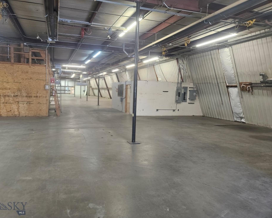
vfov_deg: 56.8
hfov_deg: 67.9
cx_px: 121
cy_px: 105
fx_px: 201
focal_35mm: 25
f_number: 1.8
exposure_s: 1/120
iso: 320
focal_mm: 5.4
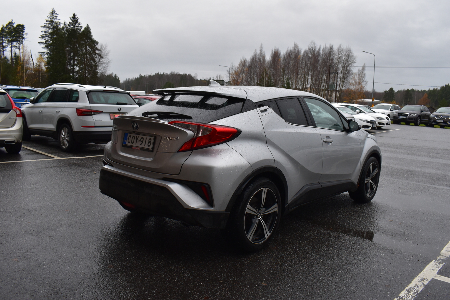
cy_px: 150
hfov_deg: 61.9
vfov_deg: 43.6
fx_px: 375
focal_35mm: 30
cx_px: 225
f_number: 9.5
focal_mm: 20
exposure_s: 1/125
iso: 400
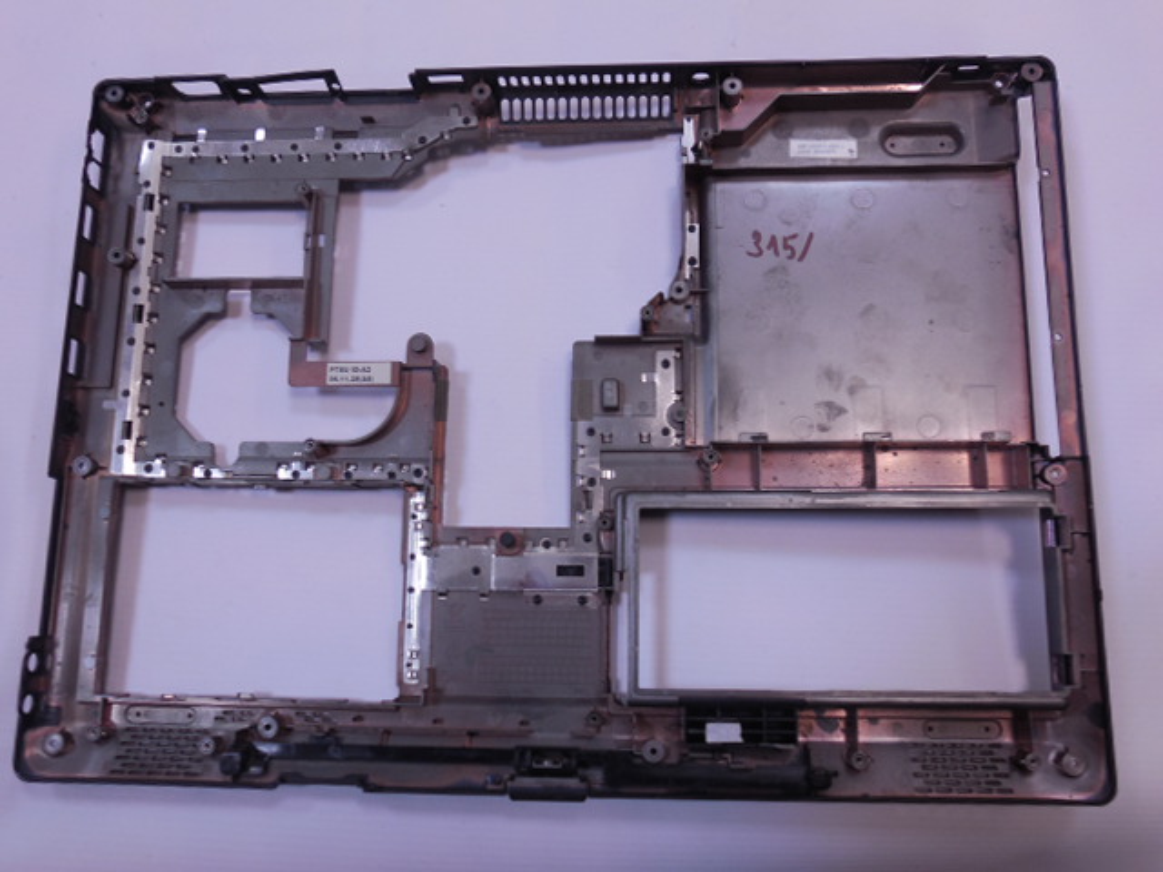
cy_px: 436
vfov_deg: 46.8
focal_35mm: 30
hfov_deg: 60.0
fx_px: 1008
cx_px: 582
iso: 160
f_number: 3.8
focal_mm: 5.3
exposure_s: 1/30
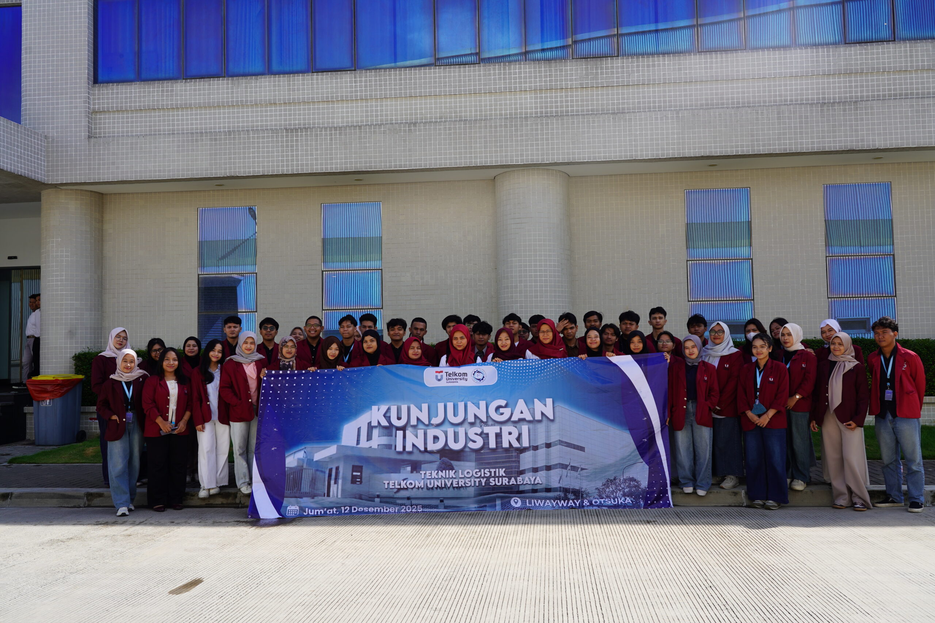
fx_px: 779
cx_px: 468
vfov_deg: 43.6
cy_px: 312
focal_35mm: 30
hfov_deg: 61.9
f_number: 9
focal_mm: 30
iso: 100
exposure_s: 1/125
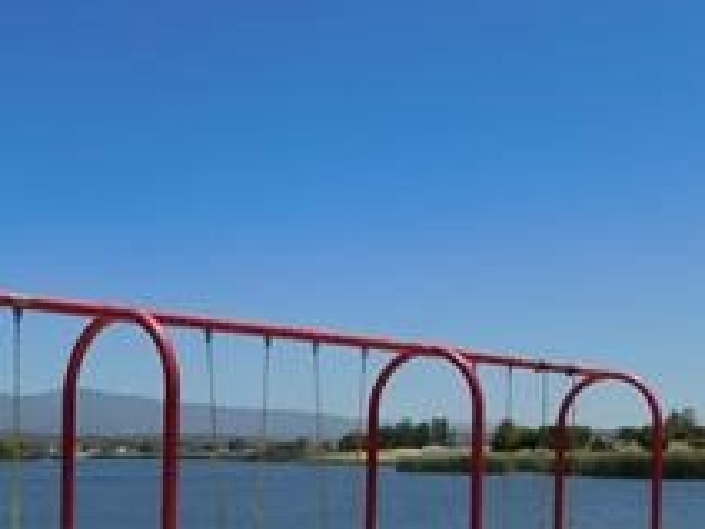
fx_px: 1039
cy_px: 507
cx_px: 106
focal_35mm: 51
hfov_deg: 35.8
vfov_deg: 27.2
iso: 125
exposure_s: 1/1000
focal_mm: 4.1
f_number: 6
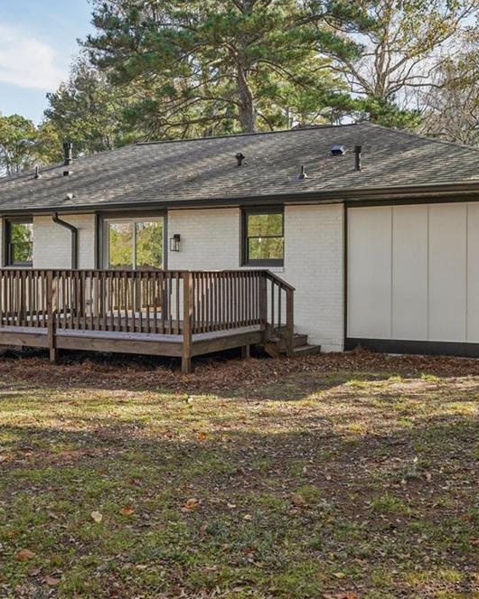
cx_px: 223
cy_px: 292
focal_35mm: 42
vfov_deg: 43.8
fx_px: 745
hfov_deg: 35.6
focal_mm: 29
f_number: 8
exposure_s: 1/400
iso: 800
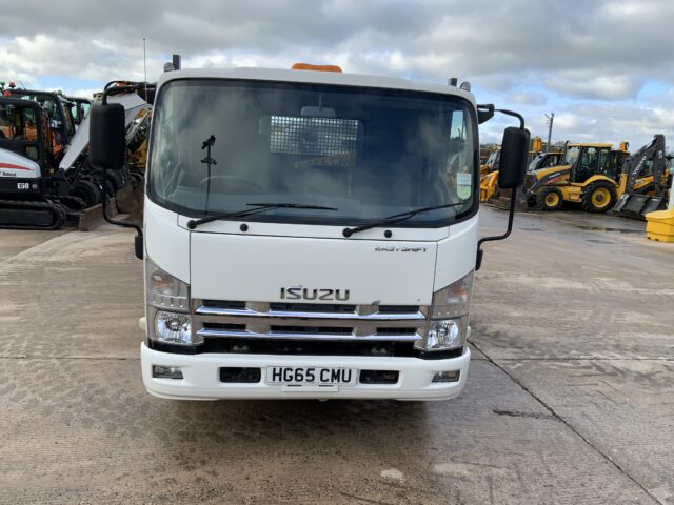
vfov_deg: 48.2
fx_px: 565
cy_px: 252
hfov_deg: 61.7
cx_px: 337
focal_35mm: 29
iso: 16
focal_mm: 3
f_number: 1.8
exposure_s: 1/691
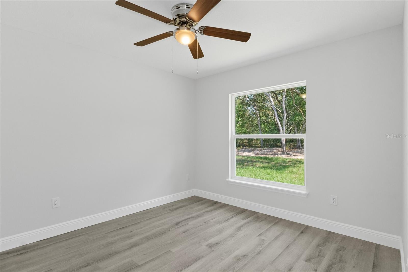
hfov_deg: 90.0
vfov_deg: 67.4
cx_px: 204
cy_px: 136
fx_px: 204
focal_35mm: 18
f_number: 8
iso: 640
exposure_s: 1/3
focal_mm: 12
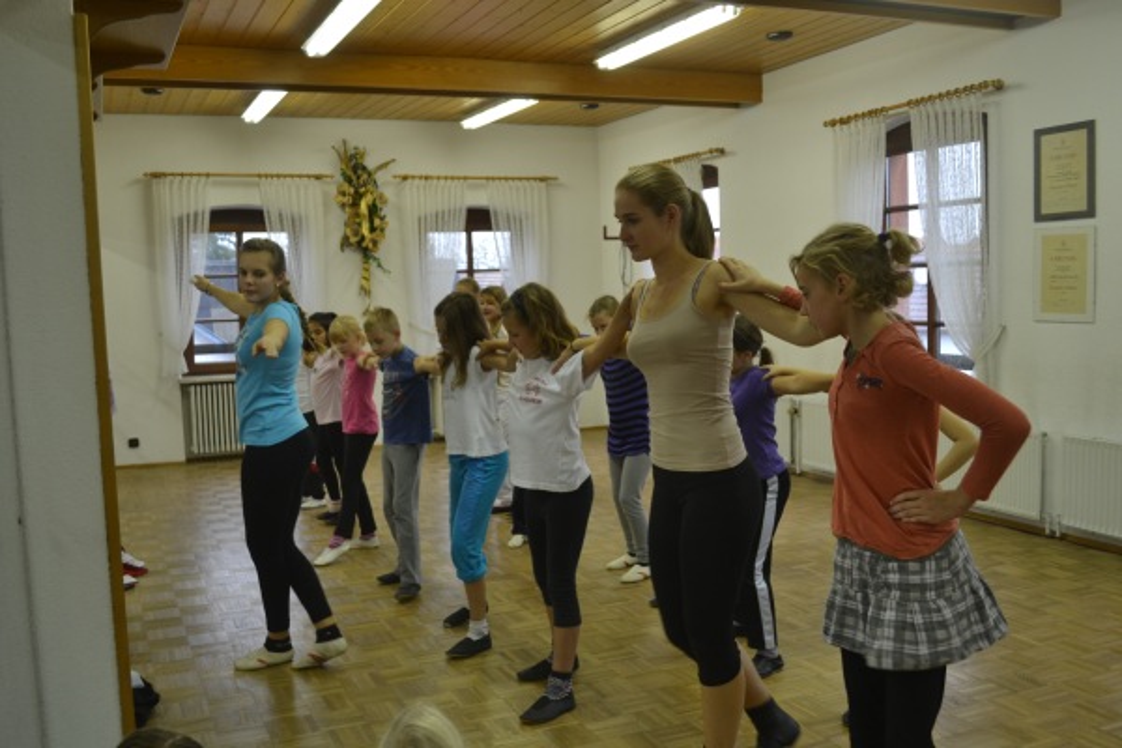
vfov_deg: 40.0
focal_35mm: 33
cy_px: 374
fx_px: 1028
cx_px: 561
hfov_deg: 57.2
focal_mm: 22
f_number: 4
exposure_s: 1/60
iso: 400
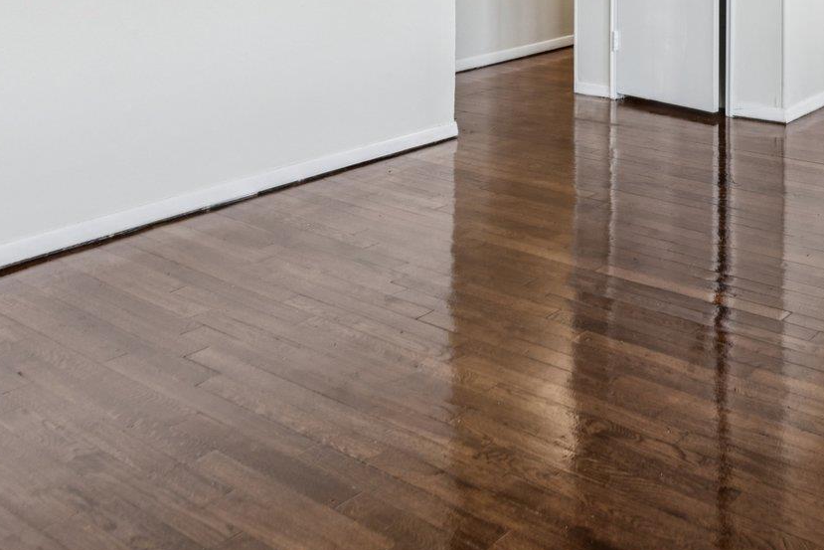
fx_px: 961
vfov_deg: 28.2
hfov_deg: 42.7
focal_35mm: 42
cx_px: 736
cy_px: -94
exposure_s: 1/3.33
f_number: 8
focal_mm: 17
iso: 200
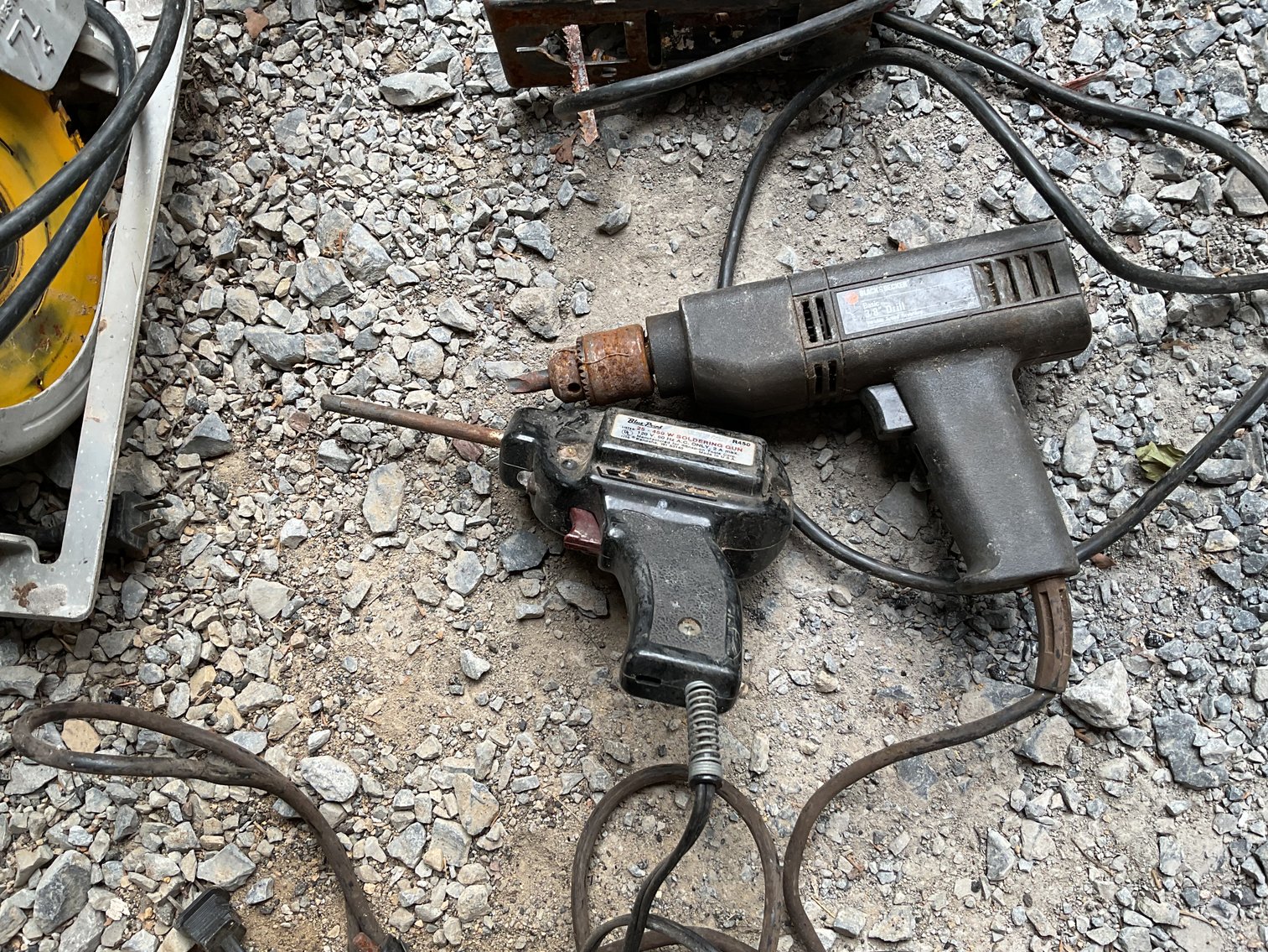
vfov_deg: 48.2
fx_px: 1062
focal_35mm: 29
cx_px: 634
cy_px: 476
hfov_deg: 61.7
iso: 25
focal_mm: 3
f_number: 1.8
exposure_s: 1/120
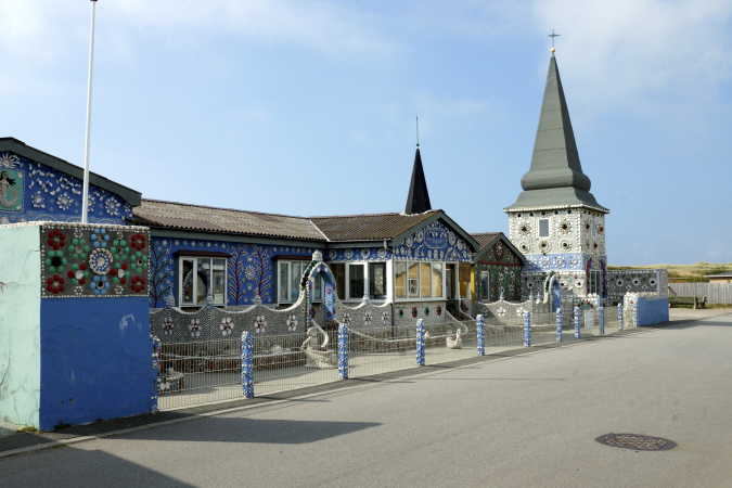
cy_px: 244
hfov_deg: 57.2
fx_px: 671
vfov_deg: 40.0
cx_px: 366
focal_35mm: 33
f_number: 16
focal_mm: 22
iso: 100
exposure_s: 1/80
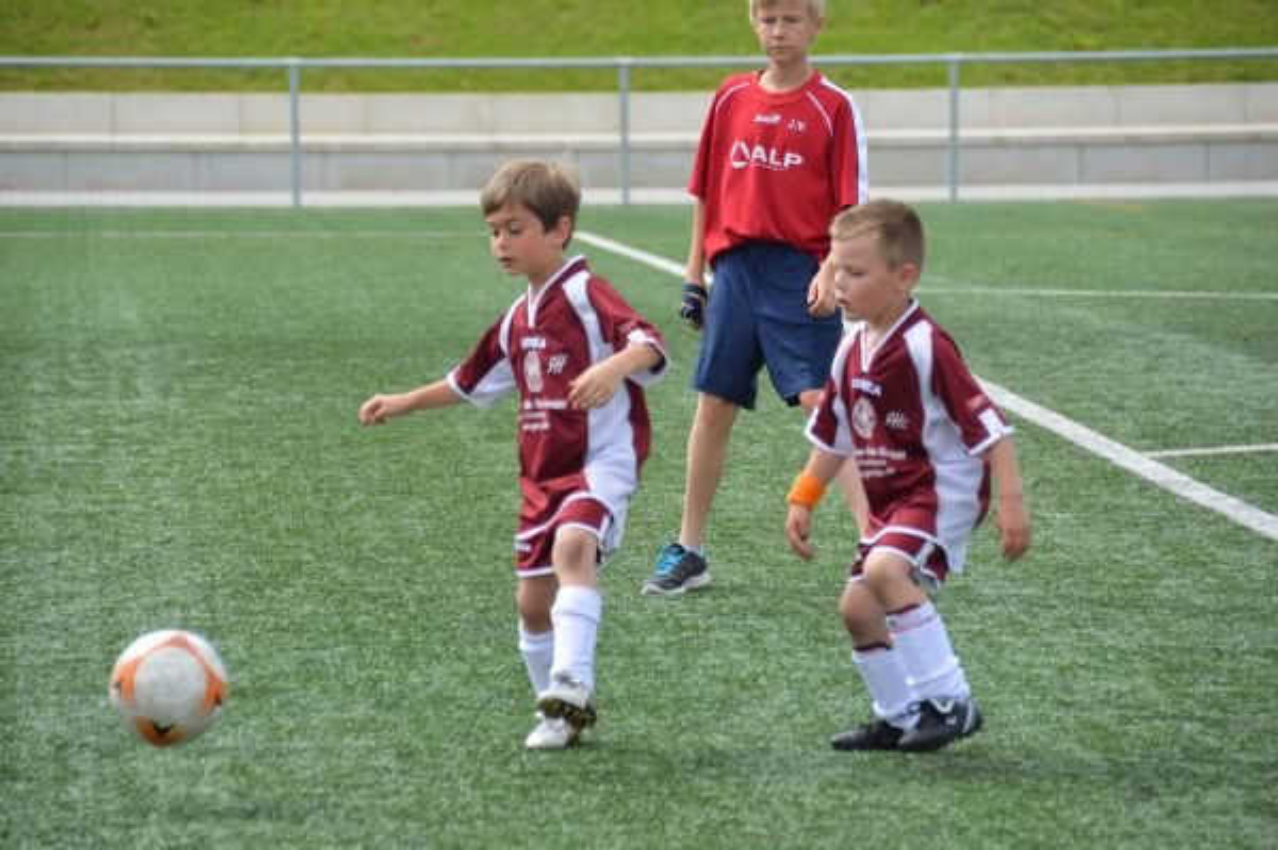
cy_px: 425
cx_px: 639
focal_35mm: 225
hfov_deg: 9.2
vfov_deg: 6.1
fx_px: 7981
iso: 400
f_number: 5.6
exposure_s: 1/1000
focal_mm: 150
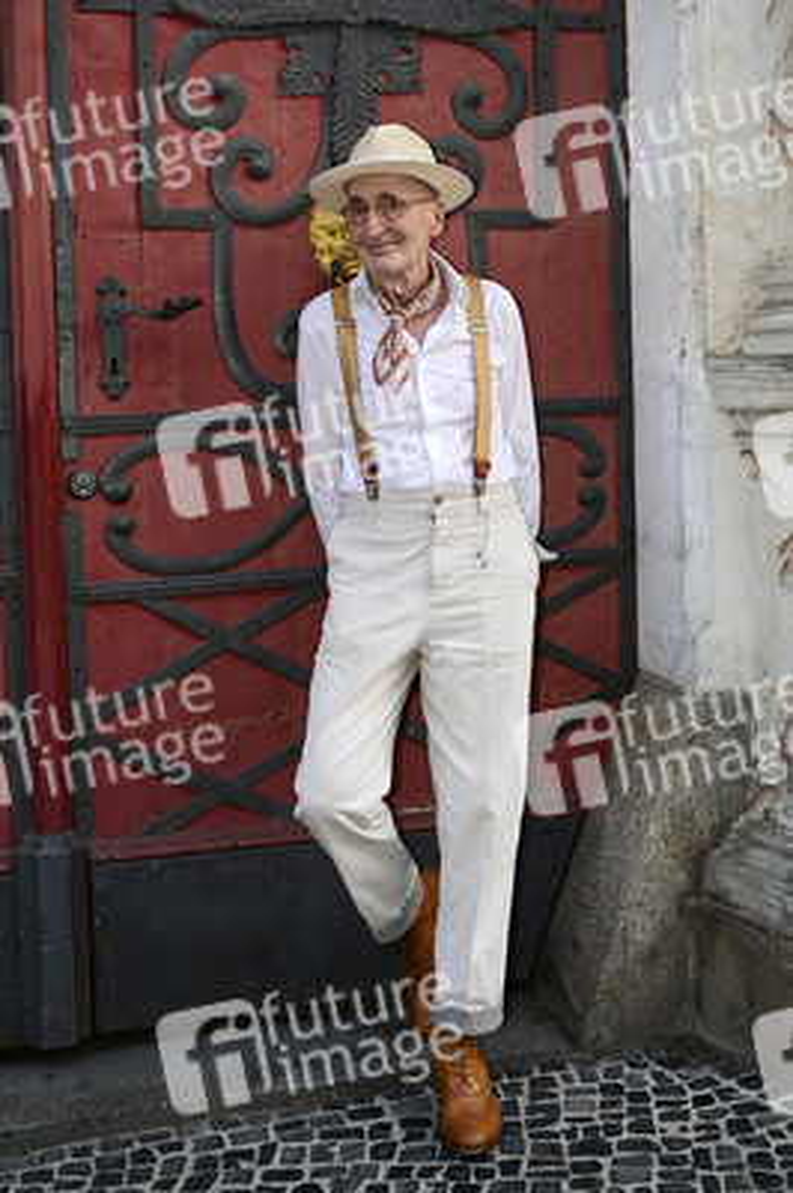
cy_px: 596
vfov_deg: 48.5
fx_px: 1324
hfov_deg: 33.3
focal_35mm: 40
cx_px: 396
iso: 800
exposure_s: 1/200
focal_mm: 40
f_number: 4
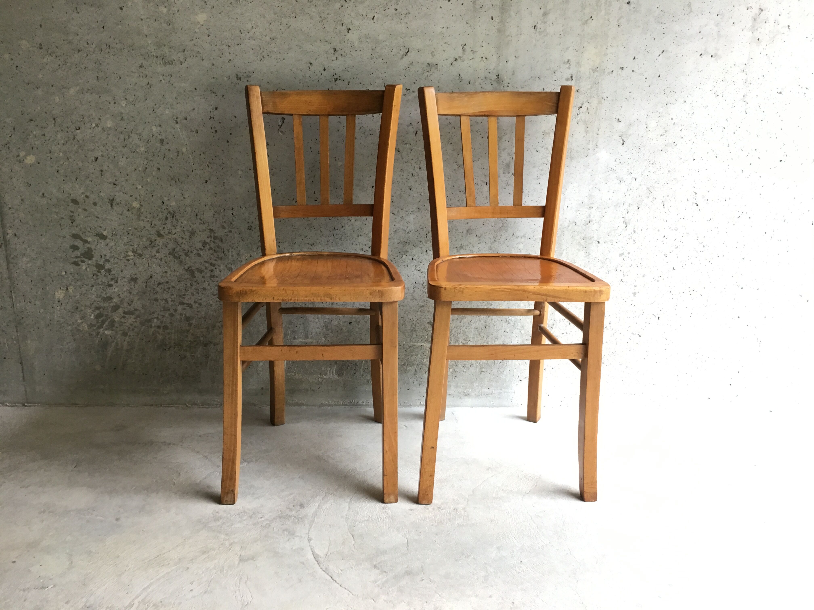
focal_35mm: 29
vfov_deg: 48.2
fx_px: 682
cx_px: 407
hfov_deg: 61.7
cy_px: 305
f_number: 2.2
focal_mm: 4.15
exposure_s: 1/33
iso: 64
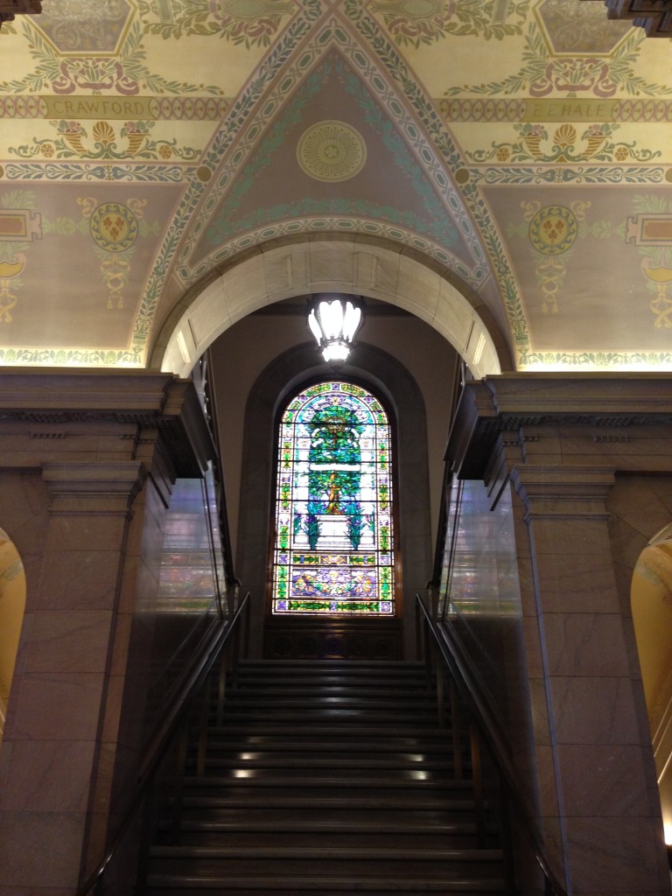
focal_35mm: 33
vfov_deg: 55.4
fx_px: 854
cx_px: 336
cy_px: 448
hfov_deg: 42.9
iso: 125
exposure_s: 1/20
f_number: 2.4
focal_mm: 4.12
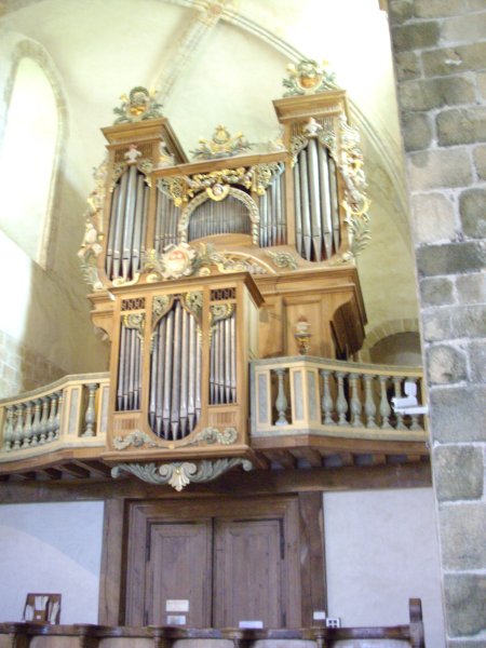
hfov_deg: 38.7
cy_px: 324
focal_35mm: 37
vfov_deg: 50.1
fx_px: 693
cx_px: 243
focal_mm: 6.2
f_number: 2.8
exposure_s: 1/4
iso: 400
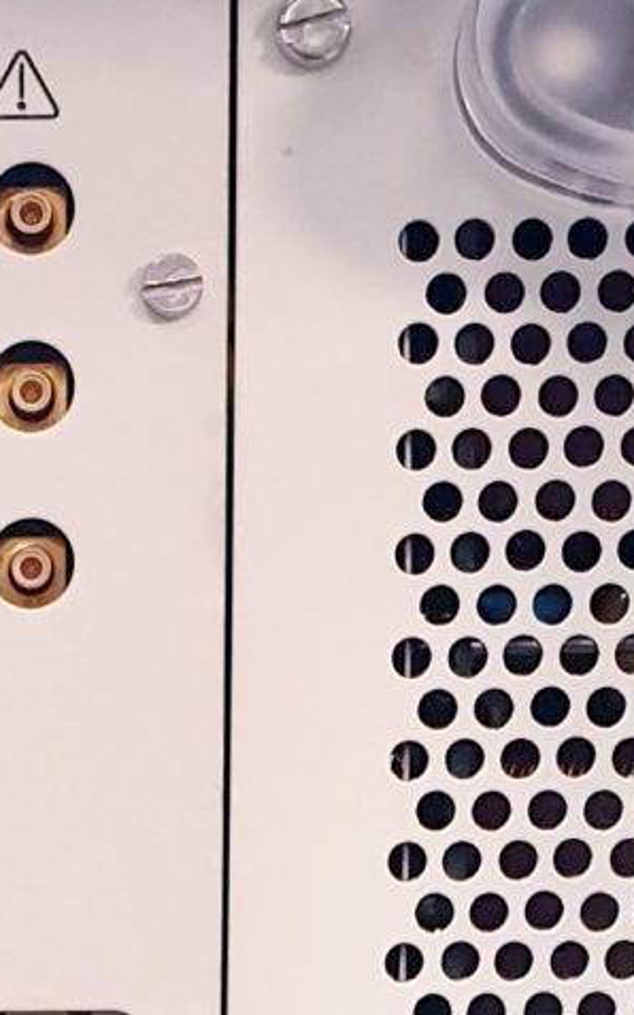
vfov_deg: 13.2
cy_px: 1628
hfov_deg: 8.8
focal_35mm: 148
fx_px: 4093
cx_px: -123
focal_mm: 4.3
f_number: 2.4
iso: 320
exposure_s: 1/50
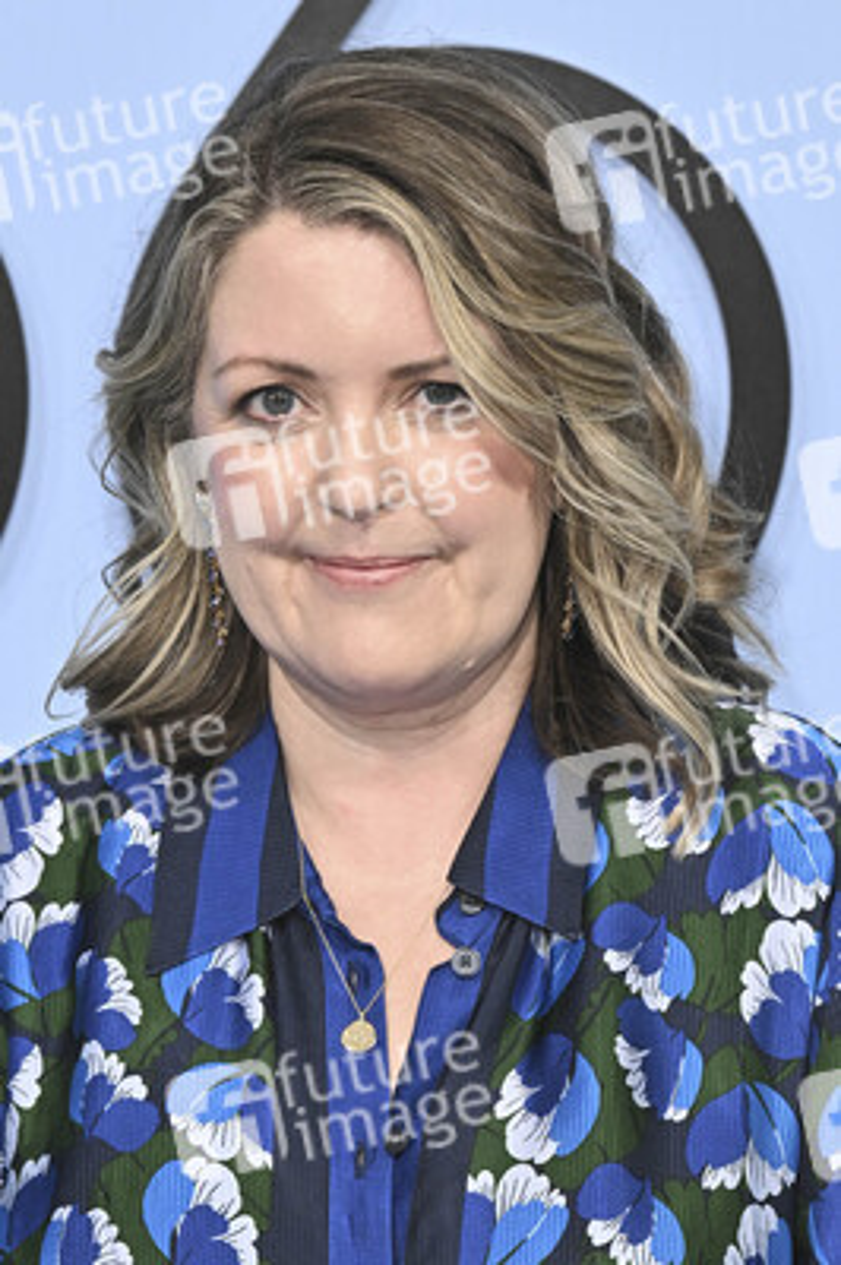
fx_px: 4247
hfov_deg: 11.3
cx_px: 420
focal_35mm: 121
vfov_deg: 16.9
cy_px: 632
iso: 1600
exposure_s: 1/320
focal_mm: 81
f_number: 6.3
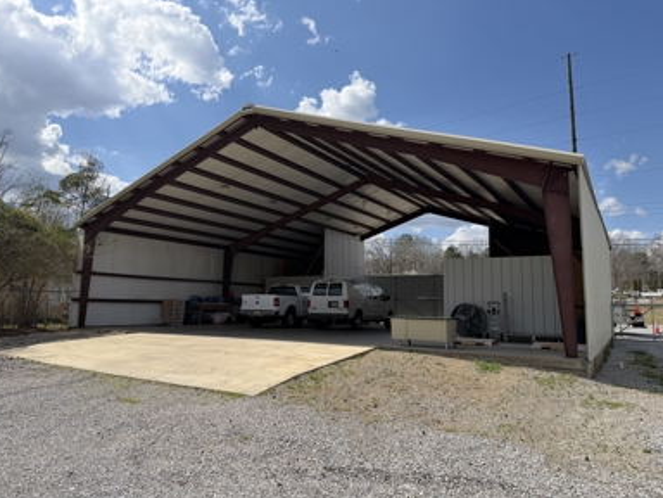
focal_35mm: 25
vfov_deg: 54.9
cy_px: 242
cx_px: 321
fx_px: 479
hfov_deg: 69.4
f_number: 1.78
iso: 100
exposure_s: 1/4975
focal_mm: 6.76
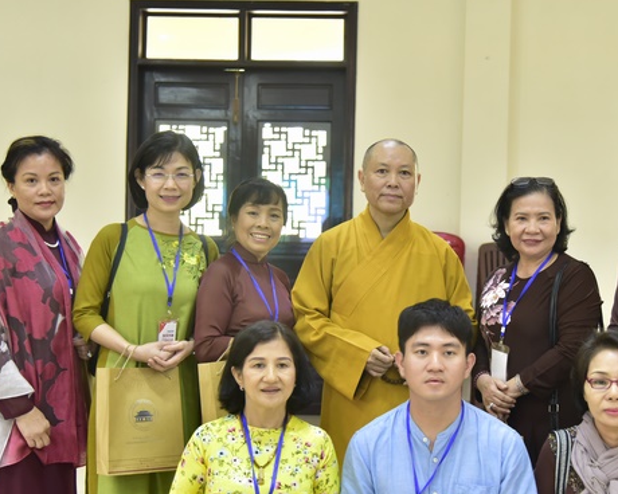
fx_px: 1116
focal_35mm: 61
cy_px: 283
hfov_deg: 30.9
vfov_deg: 25.0
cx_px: 355
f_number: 4
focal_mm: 46
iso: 2000
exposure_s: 1/60
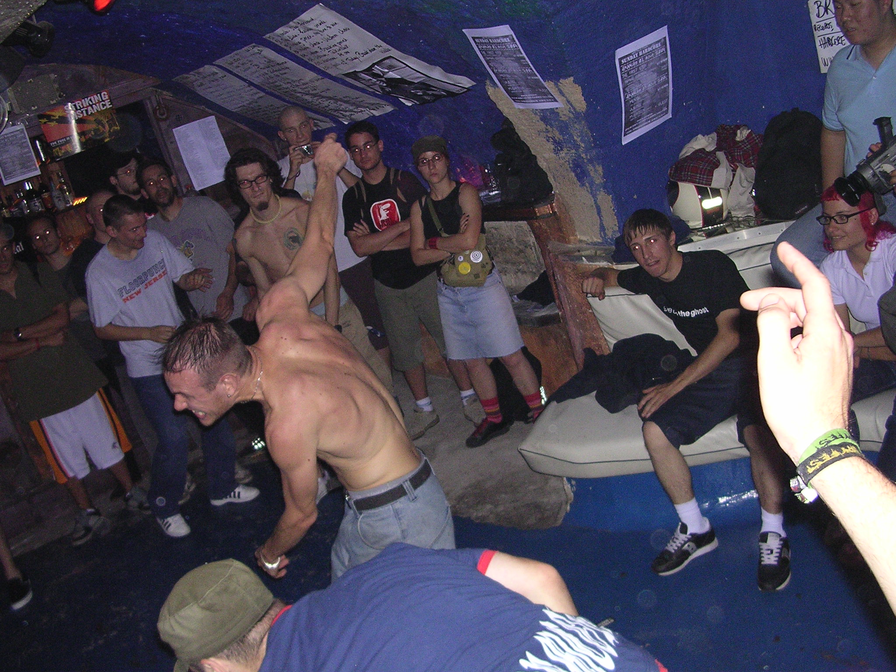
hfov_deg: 49.0
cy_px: 336
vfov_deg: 37.7
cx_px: 448
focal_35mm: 38
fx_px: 984
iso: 285
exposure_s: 1/60.1
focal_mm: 5.8
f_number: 2.8
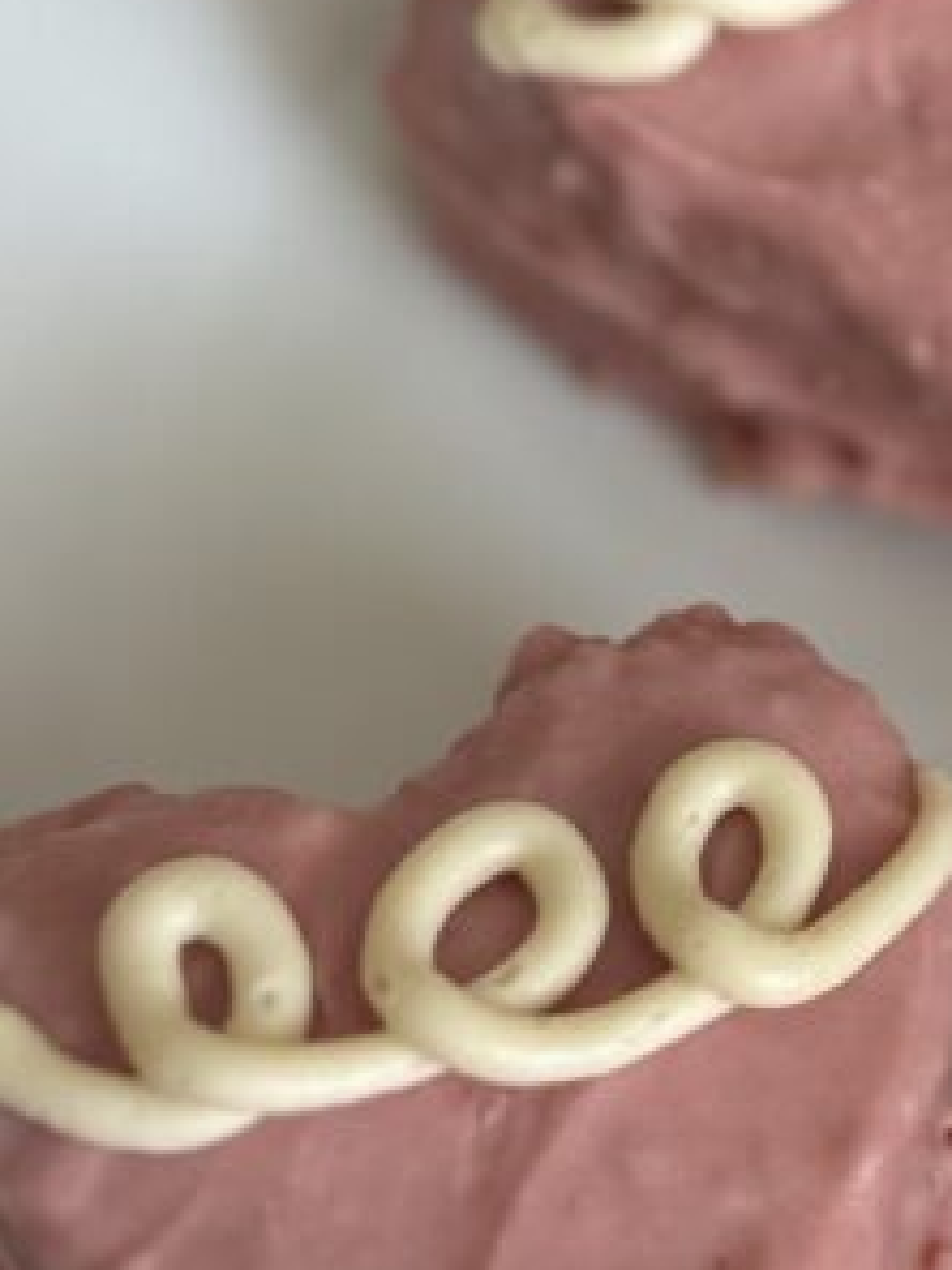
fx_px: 3044
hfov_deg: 17.1
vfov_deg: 23.5
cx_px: 1089
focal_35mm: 83
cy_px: 759
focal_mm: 6.76
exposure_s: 1/60
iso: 400
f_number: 1.78
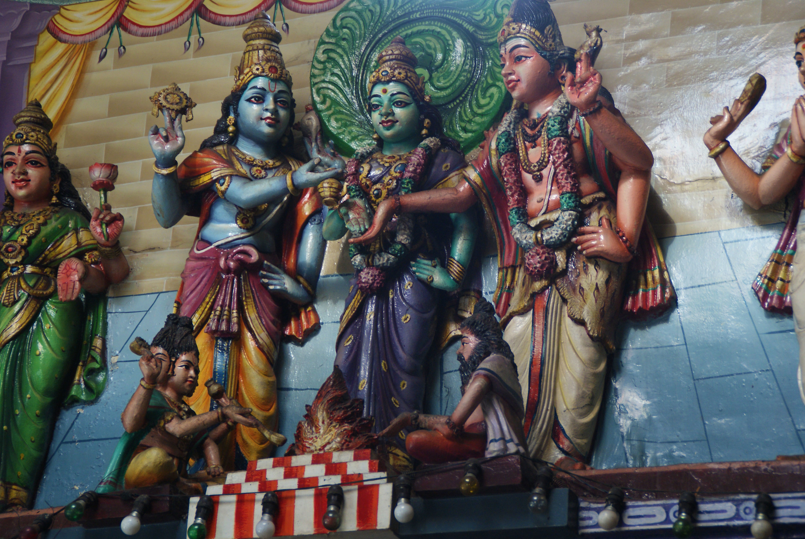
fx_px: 3022
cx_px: 402
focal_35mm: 135
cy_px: 270
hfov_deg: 15.2
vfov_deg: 10.2
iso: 400
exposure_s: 1/25
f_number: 5.6
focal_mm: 90
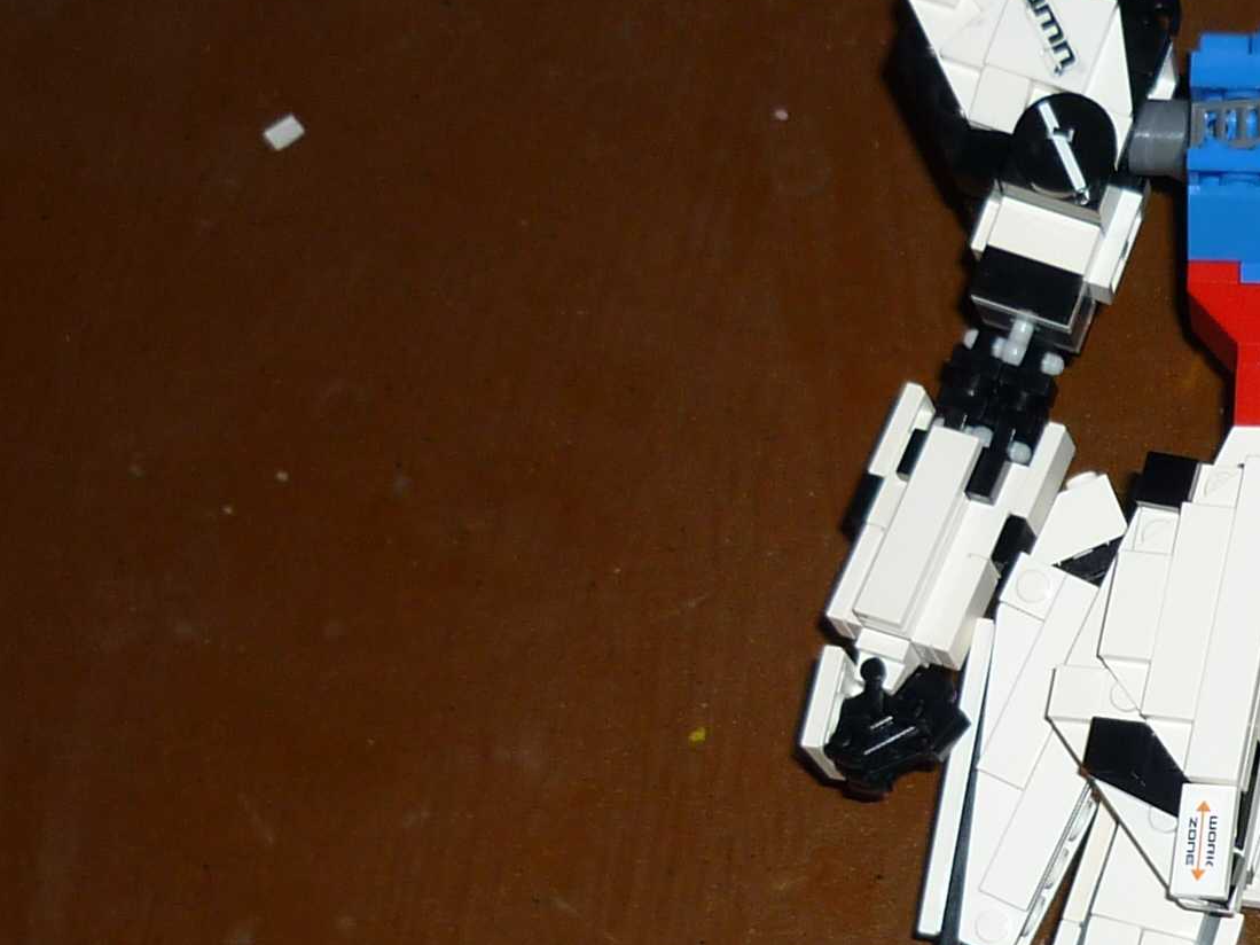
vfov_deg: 15.1
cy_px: 654
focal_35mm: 98
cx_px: 1265
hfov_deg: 19.4
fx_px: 3567
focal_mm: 5.5
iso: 100
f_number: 2.8
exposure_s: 1/30
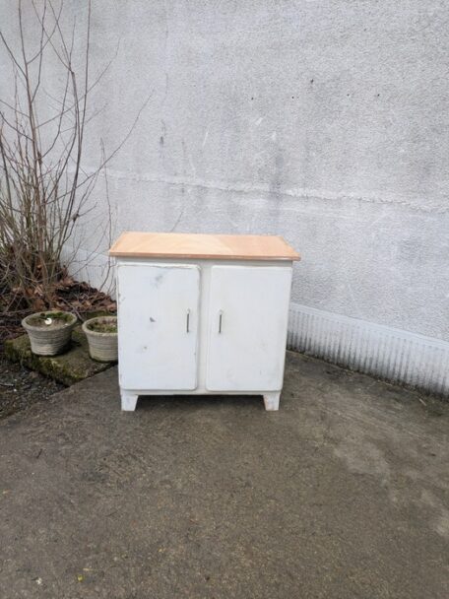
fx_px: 432
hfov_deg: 54.9
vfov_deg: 69.4
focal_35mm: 25
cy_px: 300
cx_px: 224
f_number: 1.89
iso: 51
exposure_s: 1/231
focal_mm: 5.43
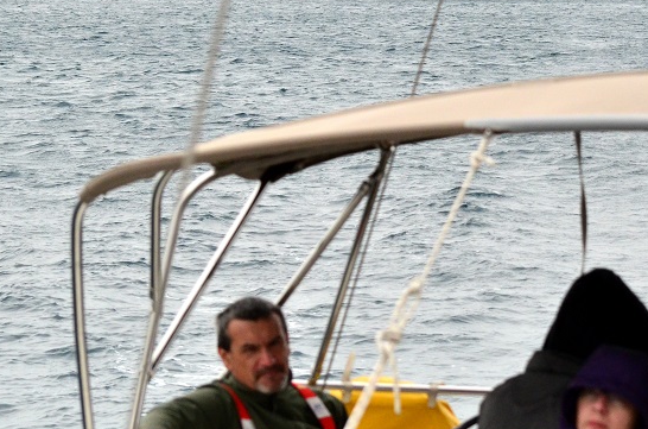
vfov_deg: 7.1
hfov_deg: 10.7
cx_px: 524
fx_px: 3447
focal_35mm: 192
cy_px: 73
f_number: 5.6
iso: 1400
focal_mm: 70
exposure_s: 1/8000
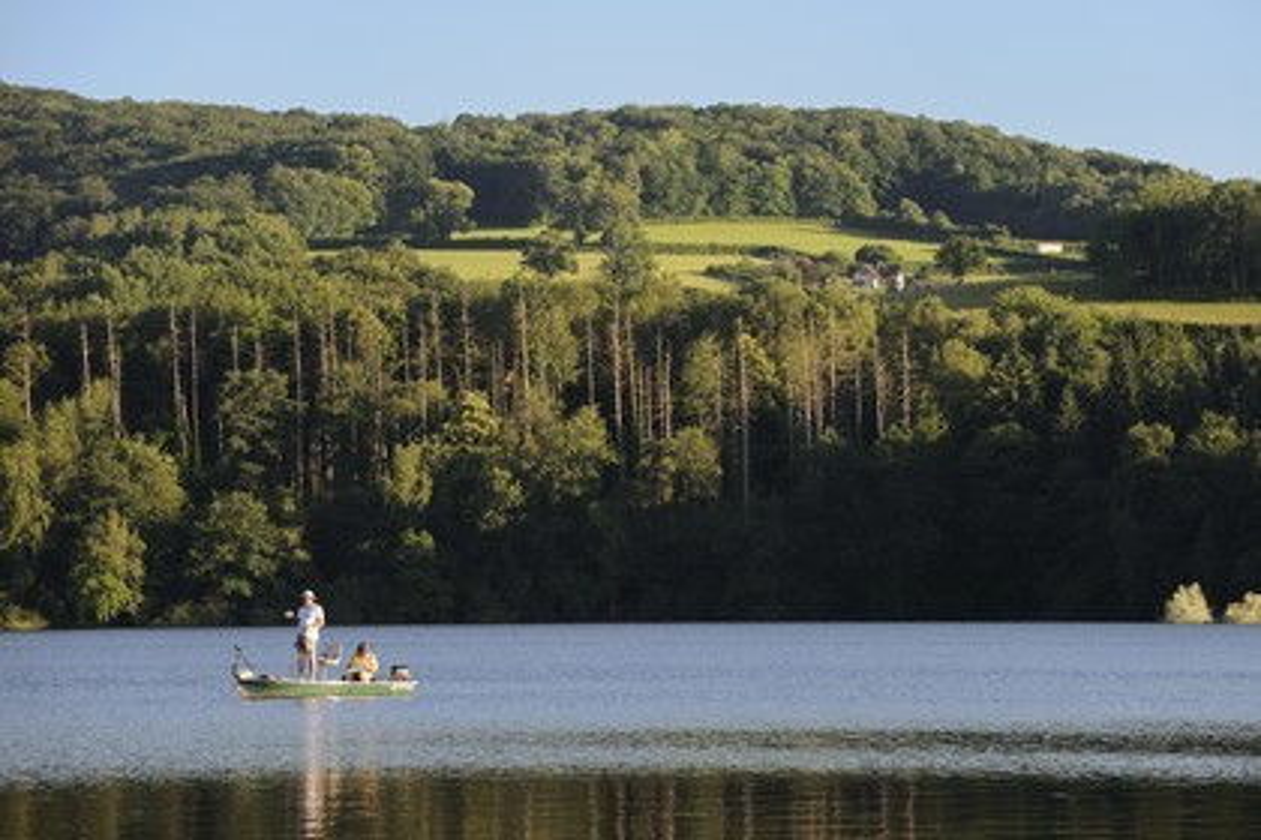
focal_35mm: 175
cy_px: 420
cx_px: 630
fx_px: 6129
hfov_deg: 11.7
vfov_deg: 7.8
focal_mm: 175
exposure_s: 1/320
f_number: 5.6
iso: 200
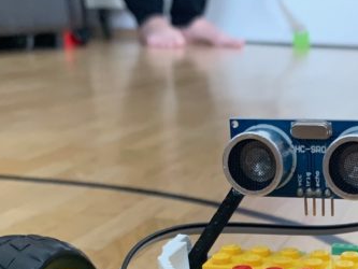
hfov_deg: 23.5
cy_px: 388
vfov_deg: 16.9
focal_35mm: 80
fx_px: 828
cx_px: 344
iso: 200
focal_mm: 4.25
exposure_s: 1/60
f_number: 1.8
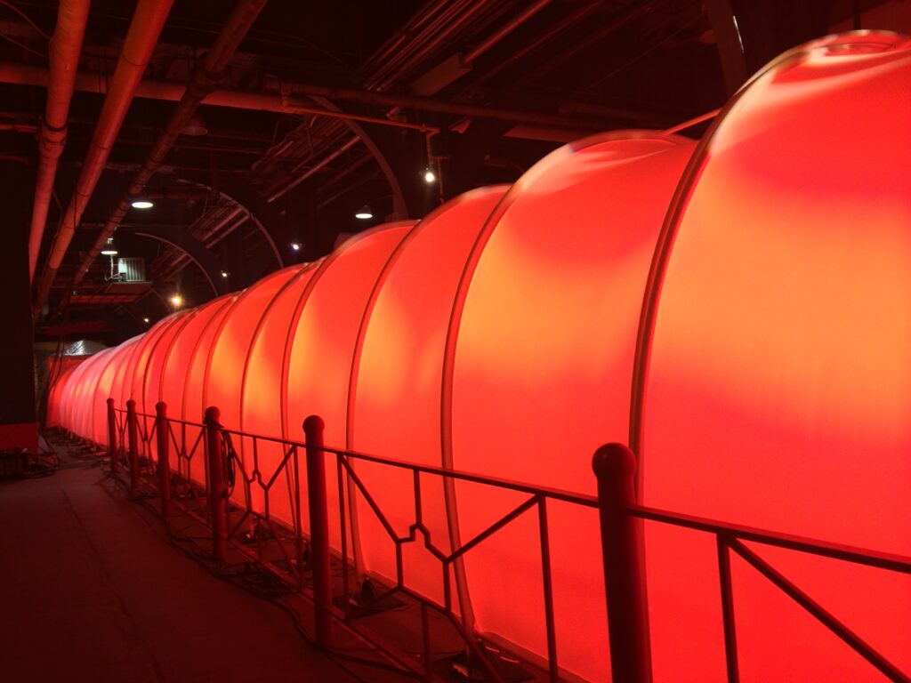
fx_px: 790
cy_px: 342
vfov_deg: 46.8
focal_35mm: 30
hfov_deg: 60.0
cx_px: 456
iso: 64
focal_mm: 4.12
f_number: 2.2
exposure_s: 1/30
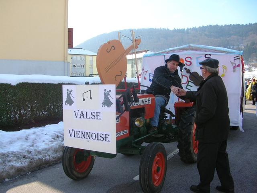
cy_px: 96
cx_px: 128
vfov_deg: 40.7
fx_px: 260
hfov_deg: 52.6
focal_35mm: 35
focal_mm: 5.8
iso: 50
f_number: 2.8
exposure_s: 1/434
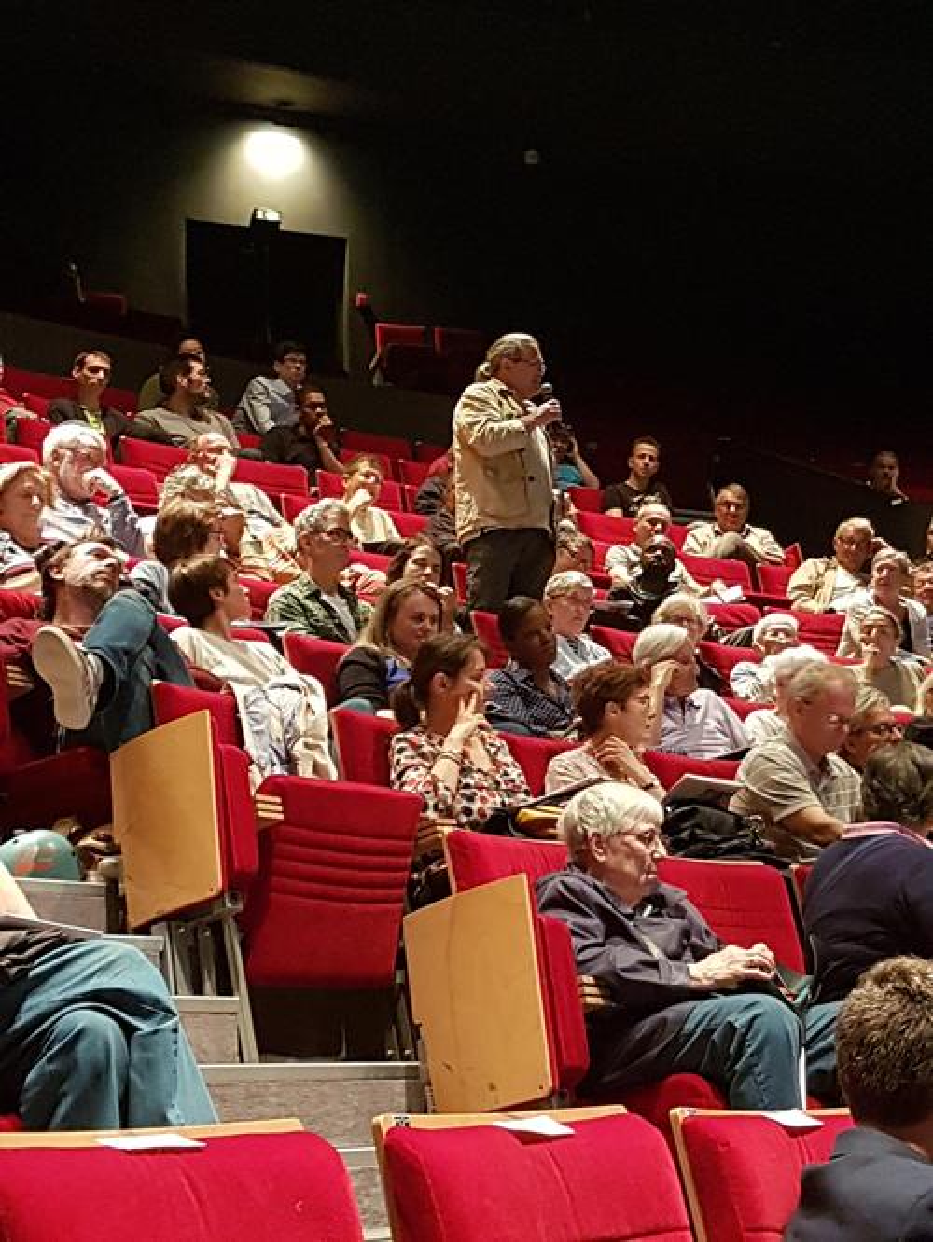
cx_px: 466
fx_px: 934
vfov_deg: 67.3
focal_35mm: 26
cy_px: 621
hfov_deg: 53.1
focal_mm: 4.2
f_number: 1.7
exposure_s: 1/13
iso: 250
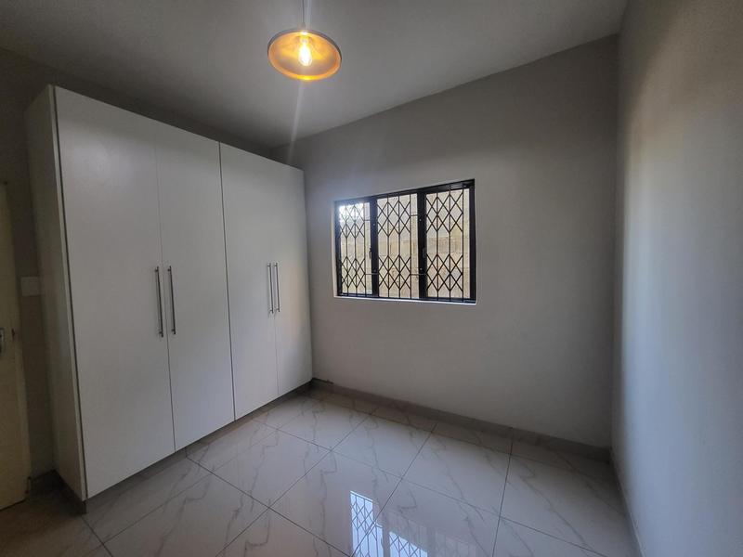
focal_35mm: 13
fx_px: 279
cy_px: 278
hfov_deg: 106.2
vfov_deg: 89.9
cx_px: 372
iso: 320
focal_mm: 1.74
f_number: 2.2
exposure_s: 1/50
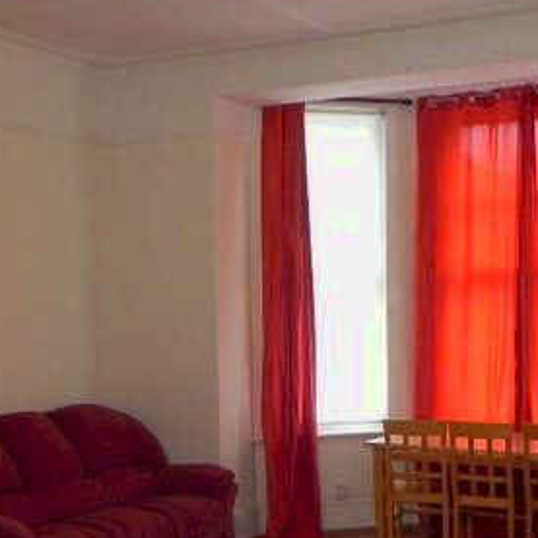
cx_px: 355
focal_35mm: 58
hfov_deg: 29.4
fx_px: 1020
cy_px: 389
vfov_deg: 29.2
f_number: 2.8
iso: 160
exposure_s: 1/43.3
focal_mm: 4.6
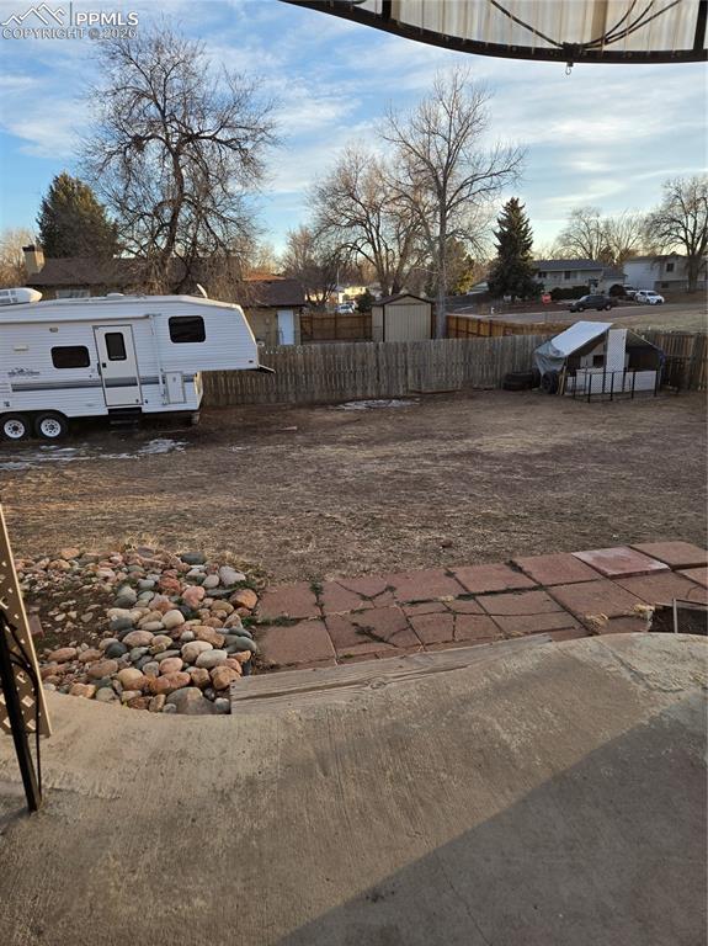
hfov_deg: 58.8
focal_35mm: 23
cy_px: 473
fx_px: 628
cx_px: 354
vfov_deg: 74.0
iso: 80
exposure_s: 1/1055
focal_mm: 5.4
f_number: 1.8
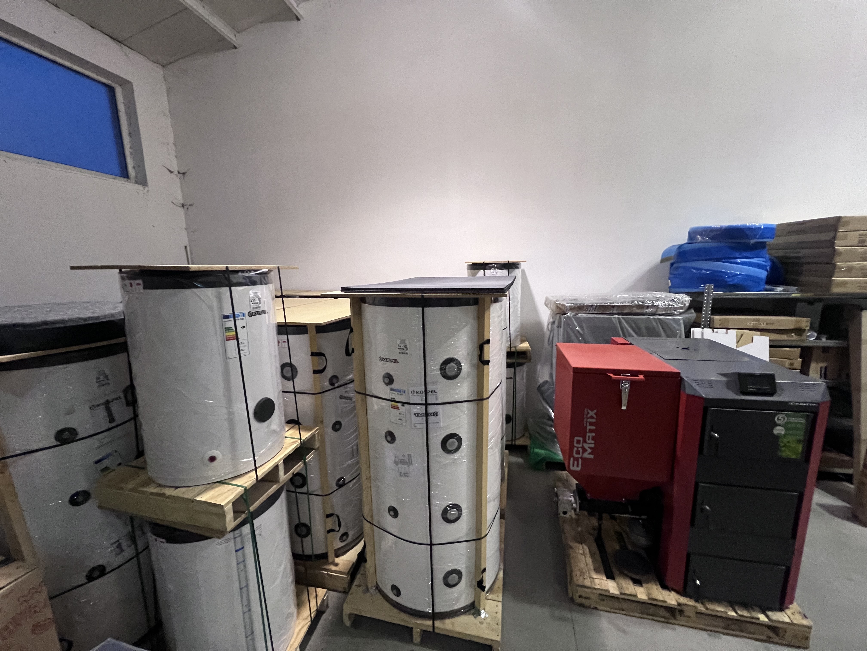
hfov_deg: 106.2
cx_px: 434
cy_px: 326
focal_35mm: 13
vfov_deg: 89.9
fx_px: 326
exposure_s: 1/50
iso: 640
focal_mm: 1.57
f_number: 1.8
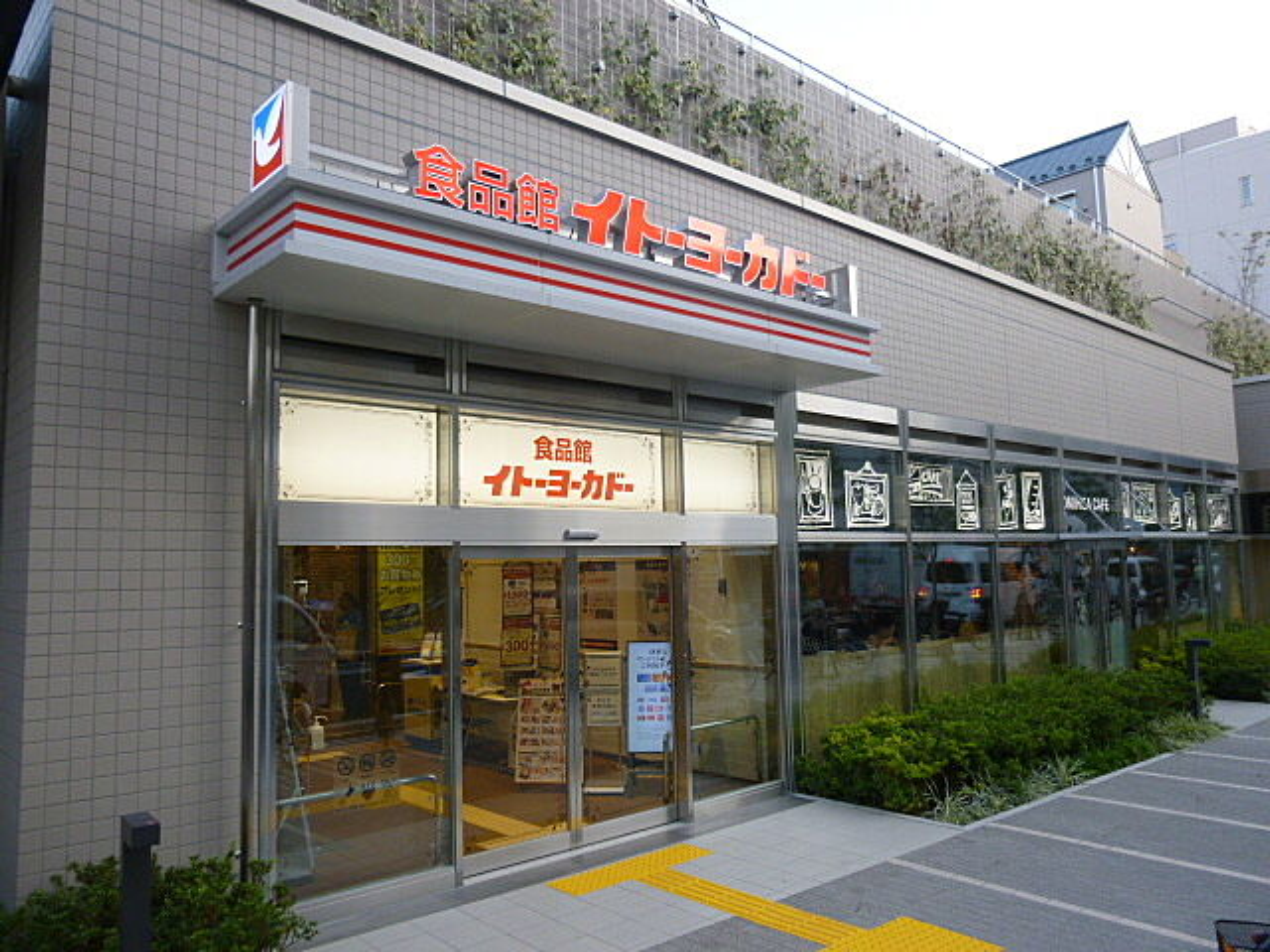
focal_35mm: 25
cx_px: 635
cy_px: 476
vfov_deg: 54.9
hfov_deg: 69.4
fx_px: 917
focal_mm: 4.5
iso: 100
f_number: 3.1
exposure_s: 1/80
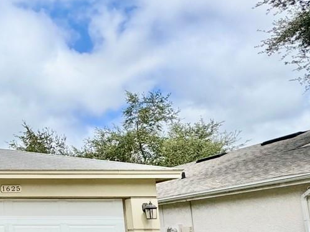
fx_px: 403
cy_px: 190
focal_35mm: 45
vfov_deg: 31.2
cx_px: -133
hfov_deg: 29.5
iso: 50
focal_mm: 2.22
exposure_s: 1/2208
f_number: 2.2
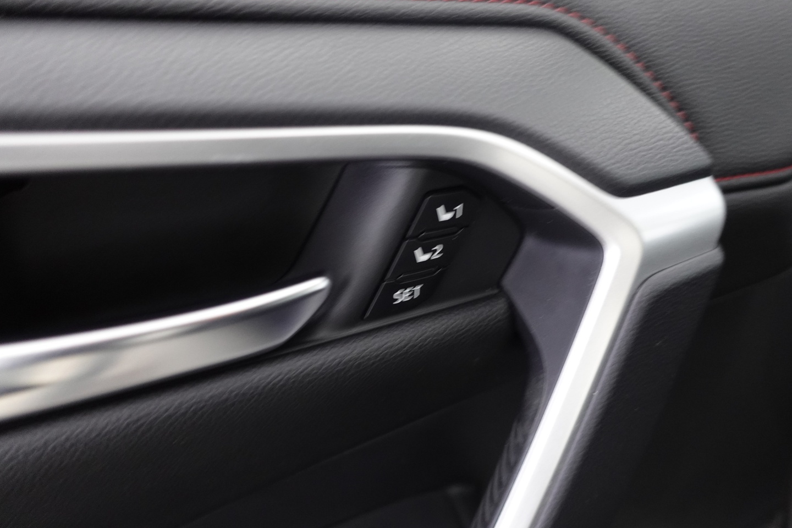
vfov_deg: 47.9
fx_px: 594
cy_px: 265
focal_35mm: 27
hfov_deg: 67.2
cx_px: 441
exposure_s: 1/15
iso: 800
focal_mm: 9.4
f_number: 1.8
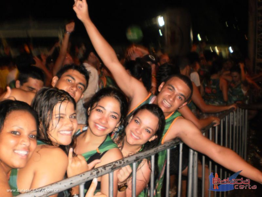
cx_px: 131
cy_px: 98
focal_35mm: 36
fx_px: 272
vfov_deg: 39.7
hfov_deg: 51.4
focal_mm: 6.3
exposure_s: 1/30
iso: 200
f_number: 3.1
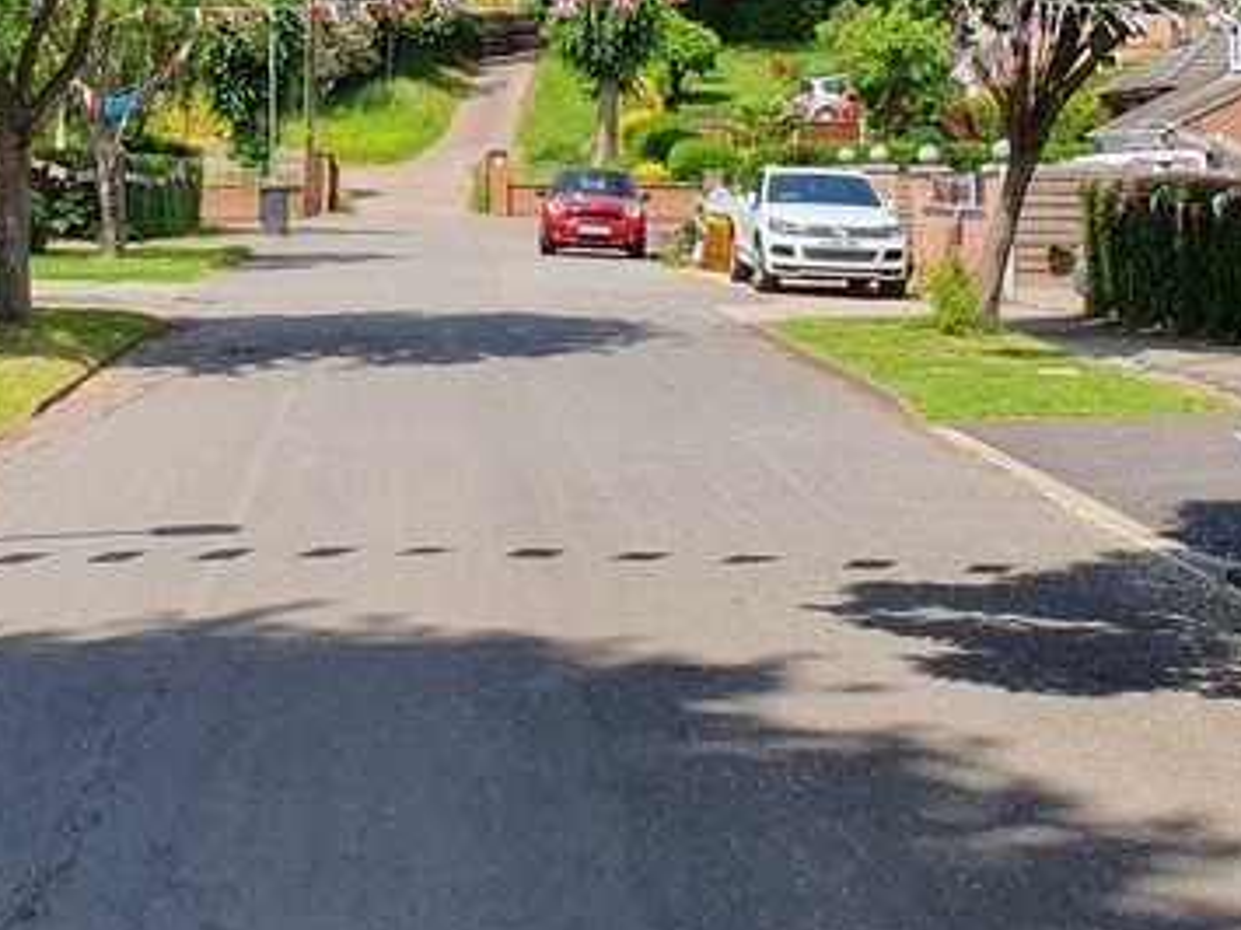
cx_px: 423
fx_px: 2688
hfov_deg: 25.9
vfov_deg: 18.7
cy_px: -147
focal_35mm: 75
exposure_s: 1/1324
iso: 50
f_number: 2.4
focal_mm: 4.32
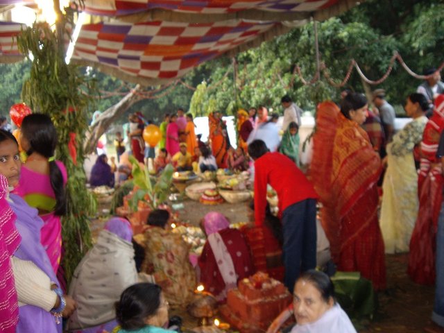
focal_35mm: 38
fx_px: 487
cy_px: 166
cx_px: 222
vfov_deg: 37.7
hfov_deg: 49.0
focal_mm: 6.2
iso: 100
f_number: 2.7
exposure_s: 1/4
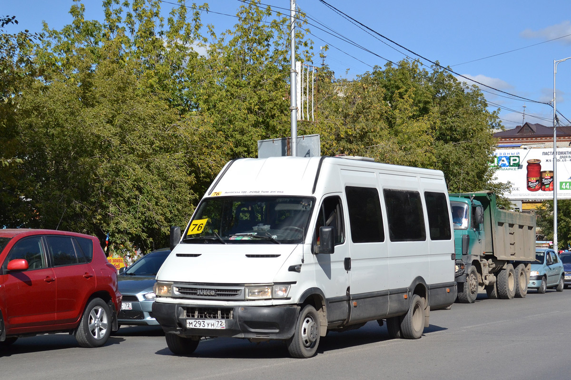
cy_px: 190
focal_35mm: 60
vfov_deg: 22.6
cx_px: 286
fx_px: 952
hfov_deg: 33.4
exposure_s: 1/2000
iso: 400
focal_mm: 40
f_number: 7.1
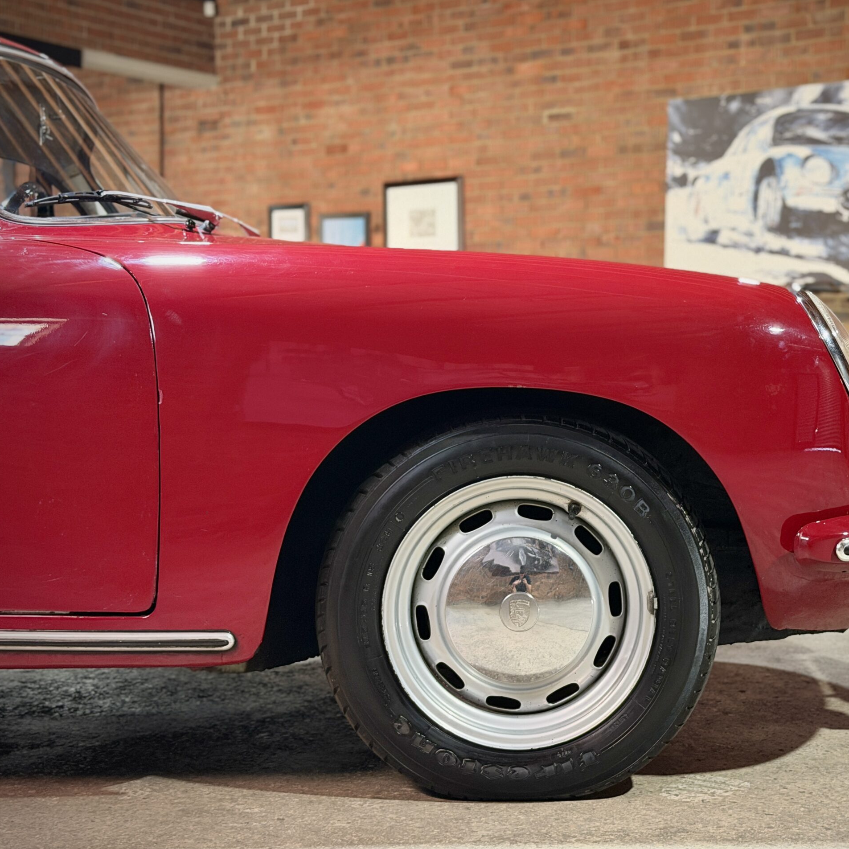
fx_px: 1582
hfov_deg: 29.8
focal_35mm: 57
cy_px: 426
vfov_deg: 30.0
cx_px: 566
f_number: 1.78
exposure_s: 1/33
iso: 400
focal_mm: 6.76
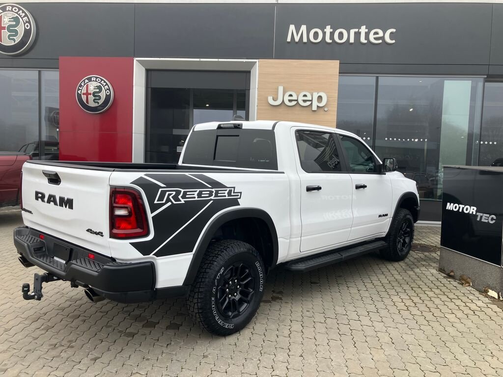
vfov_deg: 49.7
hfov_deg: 63.4
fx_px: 407
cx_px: 252
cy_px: 188
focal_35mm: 28
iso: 32
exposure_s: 1/412
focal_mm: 3.99
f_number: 1.8
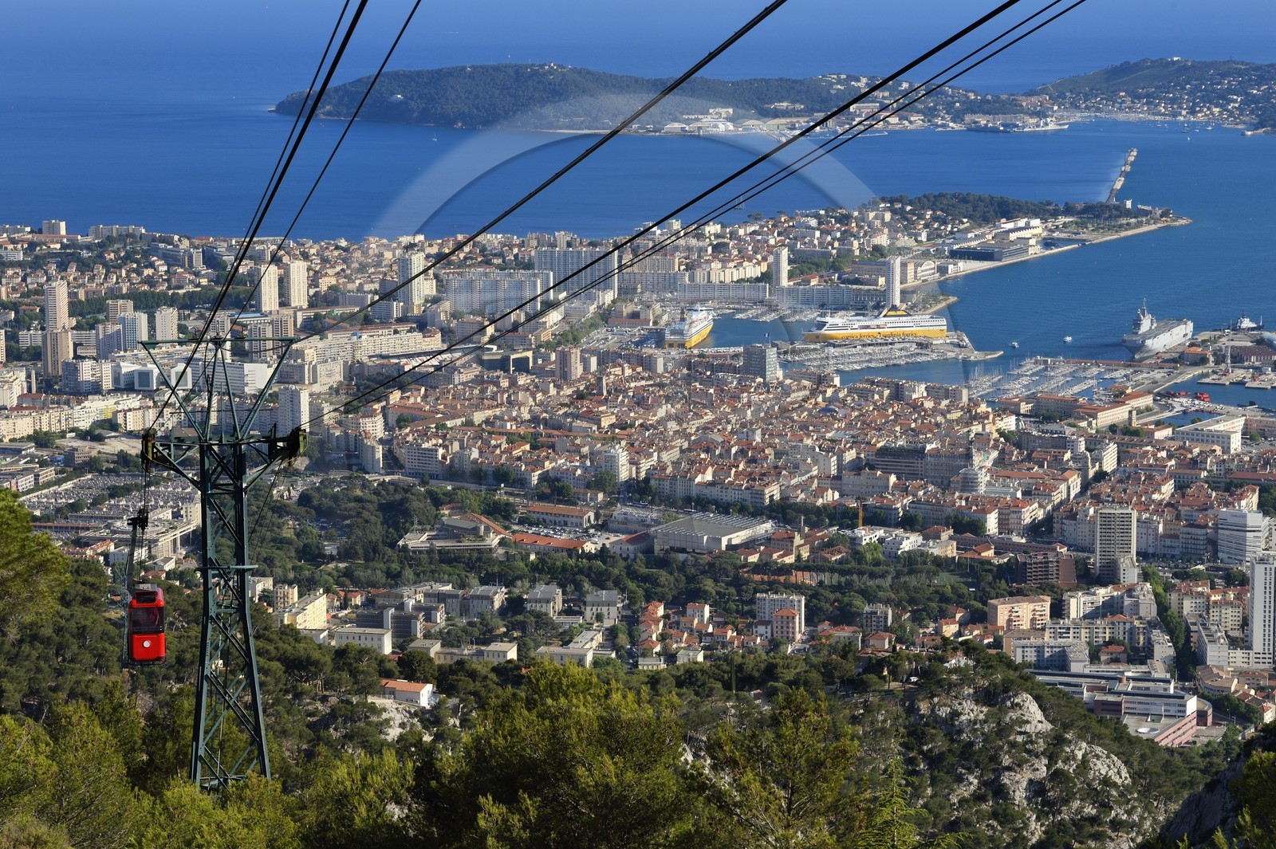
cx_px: 638
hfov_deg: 22.6
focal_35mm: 90
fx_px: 3188
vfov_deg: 15.2
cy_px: 424
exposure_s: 1/250
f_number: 13
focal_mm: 90
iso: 200
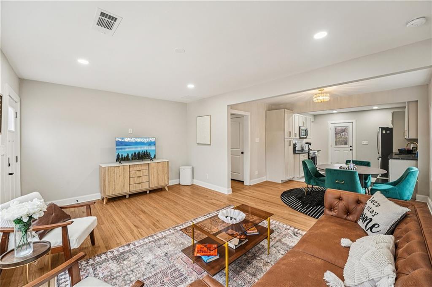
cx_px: 216
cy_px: 144
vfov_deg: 81.1
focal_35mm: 14
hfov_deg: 104.3
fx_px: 168
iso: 320
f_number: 8
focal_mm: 14
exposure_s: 1/13
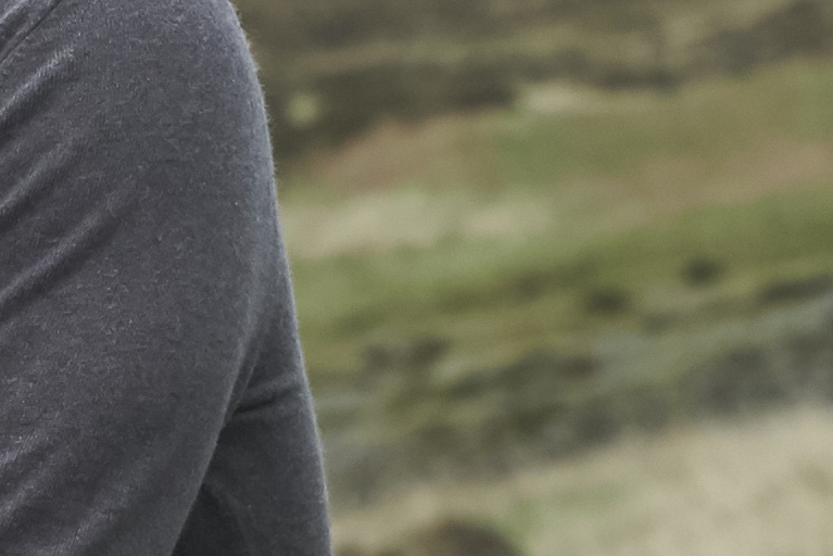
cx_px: -282
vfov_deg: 3.6
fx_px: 8772
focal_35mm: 379
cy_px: 177
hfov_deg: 5.4
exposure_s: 1/160
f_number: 6.3
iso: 1600
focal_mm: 70
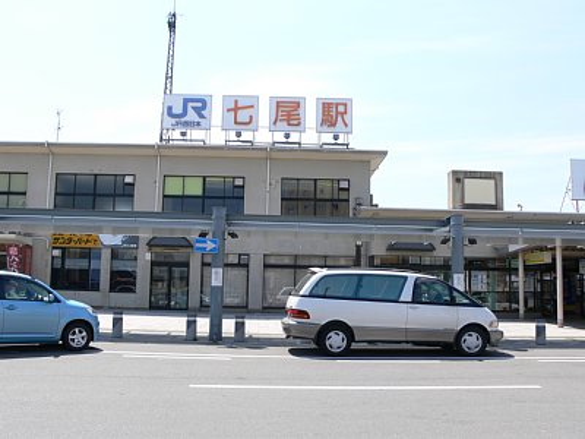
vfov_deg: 40.7
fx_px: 591
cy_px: 220
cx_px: 292
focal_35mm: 35
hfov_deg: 52.6
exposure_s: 1/250
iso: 80
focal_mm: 7.4
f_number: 5.6
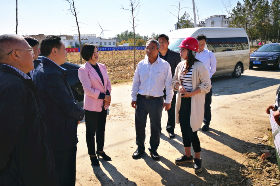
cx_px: 136
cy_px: 91
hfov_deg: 63.7
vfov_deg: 44.9
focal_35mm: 29
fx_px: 225
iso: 50
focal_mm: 3.95
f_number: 1.6
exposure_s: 1/2933
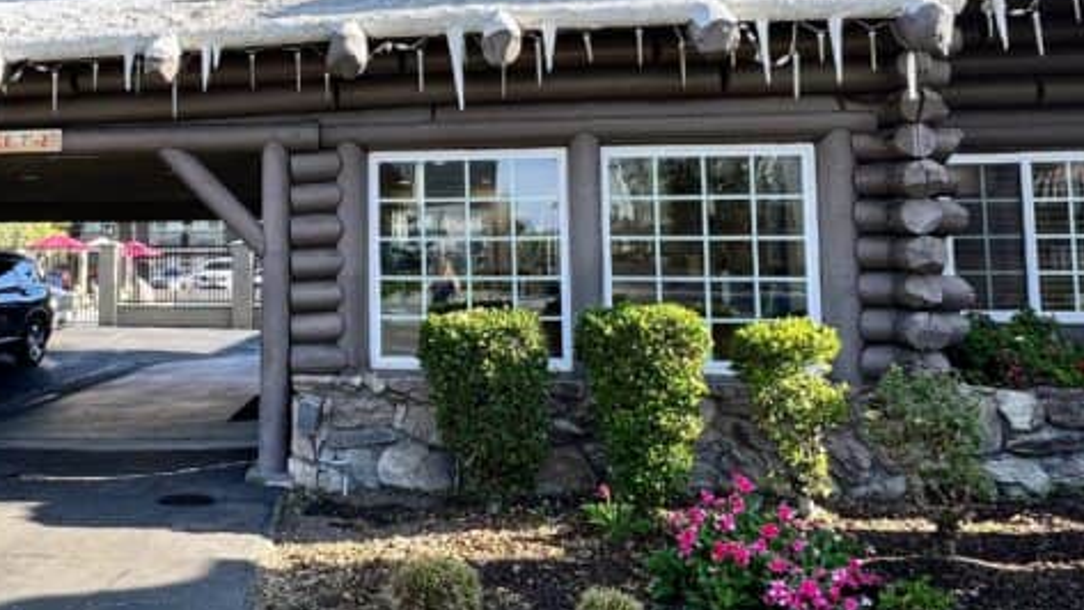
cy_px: 183
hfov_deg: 56.8
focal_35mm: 33
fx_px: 948
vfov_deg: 35.1
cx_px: 282
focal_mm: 2.22
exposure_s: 1/626
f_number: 2.2
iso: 40
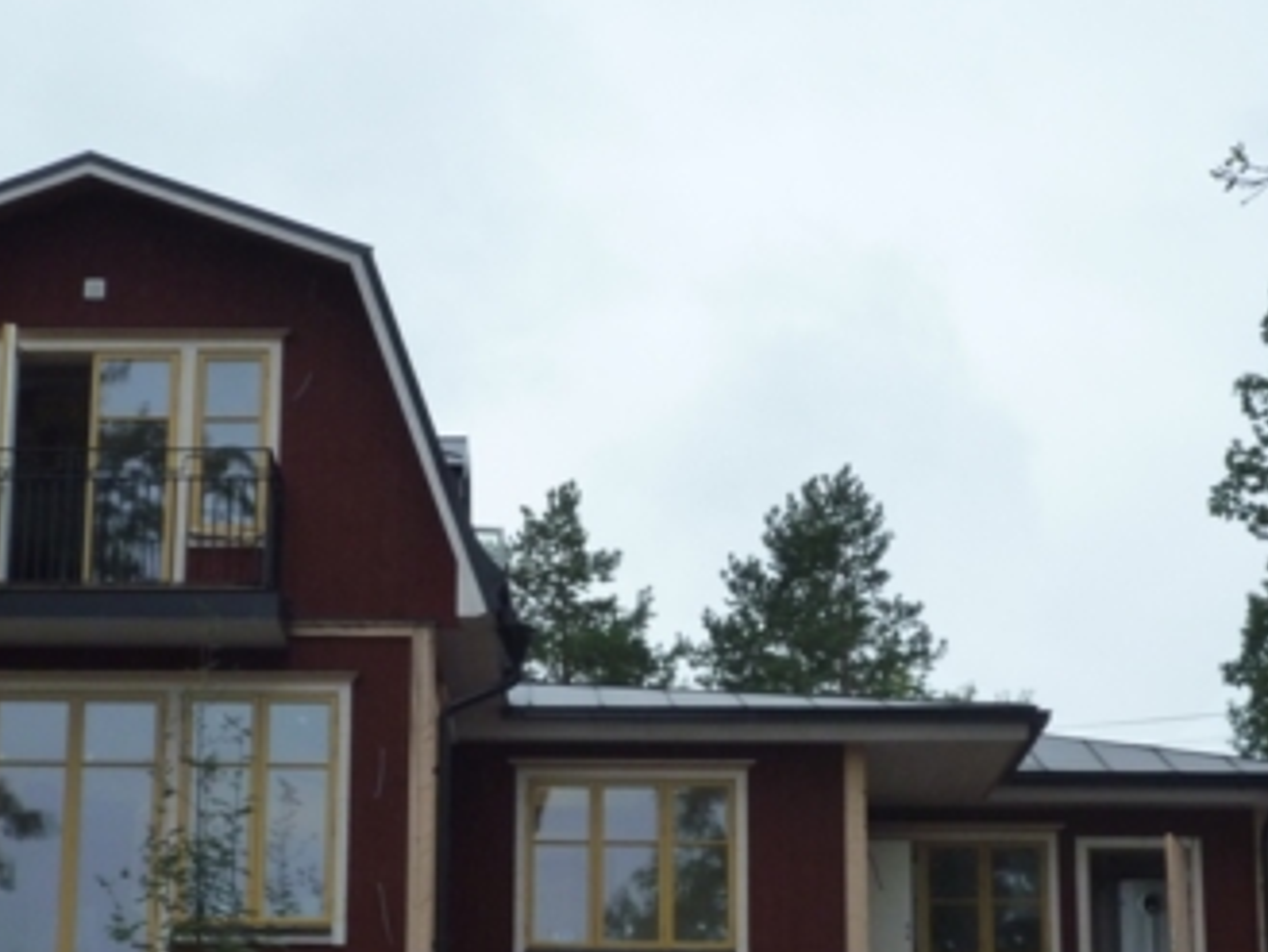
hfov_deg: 22.9
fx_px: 3115
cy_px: 653
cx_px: 424
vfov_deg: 17.3
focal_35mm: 85
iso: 250
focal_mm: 9.9
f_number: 4.5
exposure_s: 1/200
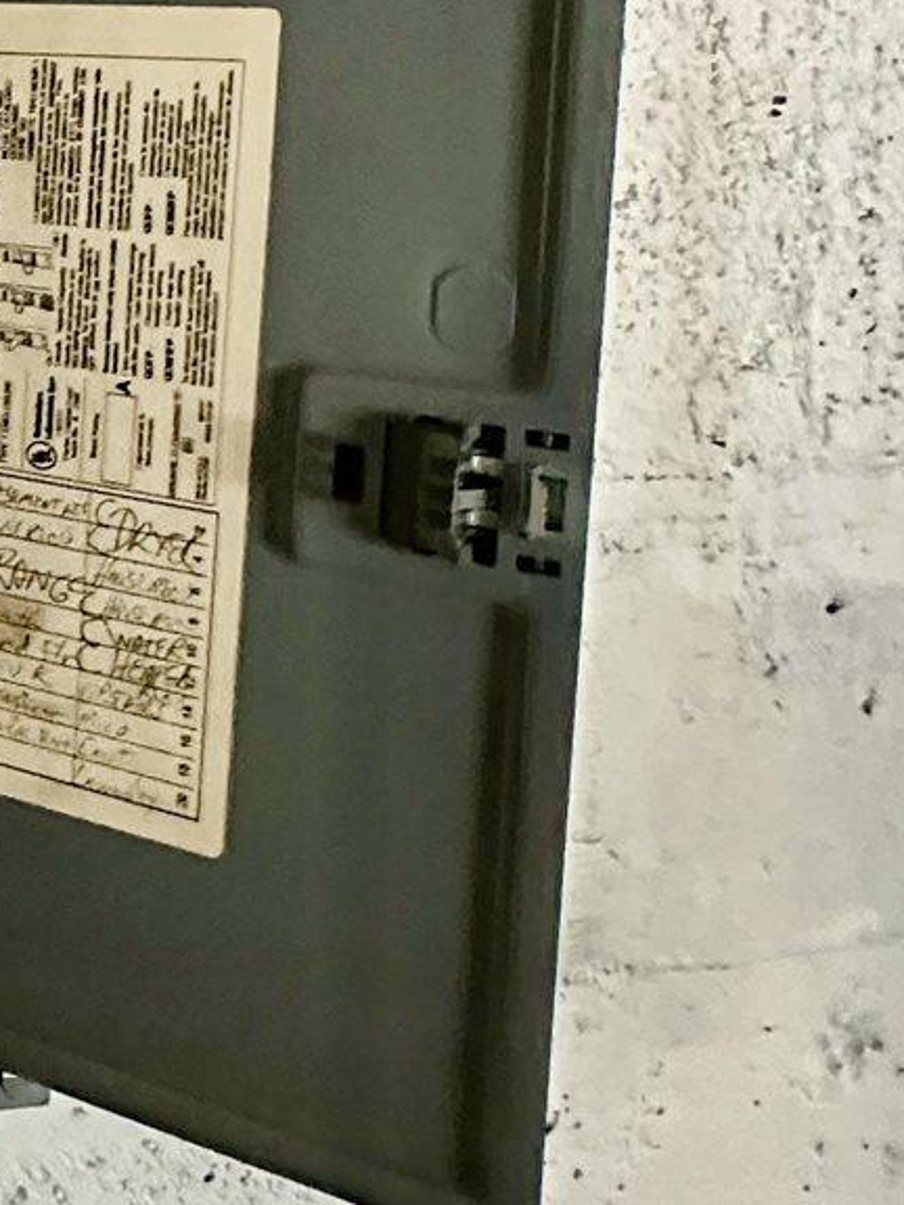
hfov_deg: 21.7
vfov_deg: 33.1
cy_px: 203
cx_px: -465
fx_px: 1950
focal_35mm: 56
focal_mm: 2.22
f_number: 2.2
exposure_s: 1/60
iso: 1000
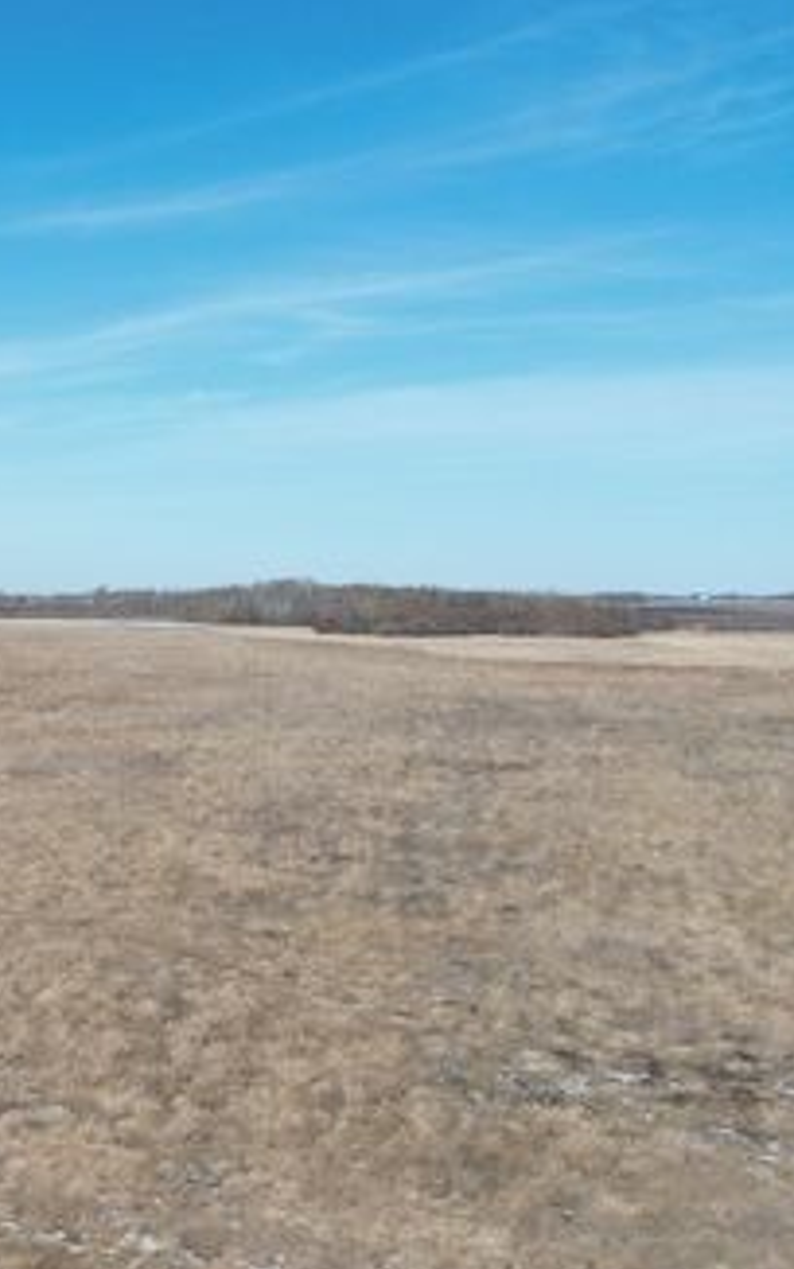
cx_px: -218
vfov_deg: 36.8
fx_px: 1903
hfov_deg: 21.5
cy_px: 562
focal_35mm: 55
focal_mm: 8.38
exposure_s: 1/2500
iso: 100
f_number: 2.8
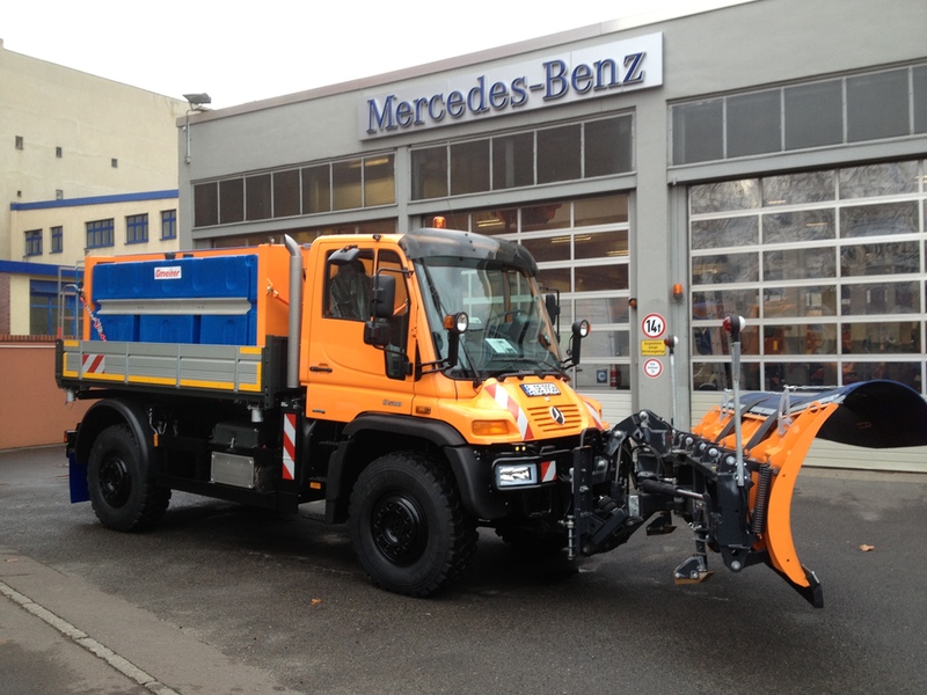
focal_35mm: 35
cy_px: 348
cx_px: 464
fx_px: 937
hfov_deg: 52.6
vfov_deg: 40.7
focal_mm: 4.28
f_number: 2.4
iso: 50
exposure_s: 1/30
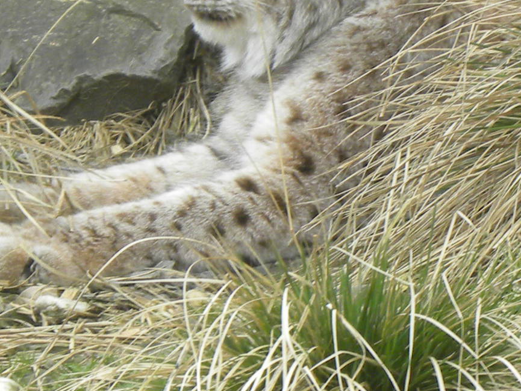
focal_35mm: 392
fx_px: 5901
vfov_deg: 3.8
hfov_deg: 5.1
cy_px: 31
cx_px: 231
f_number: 4.5
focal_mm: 37.7
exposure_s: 1/81
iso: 102
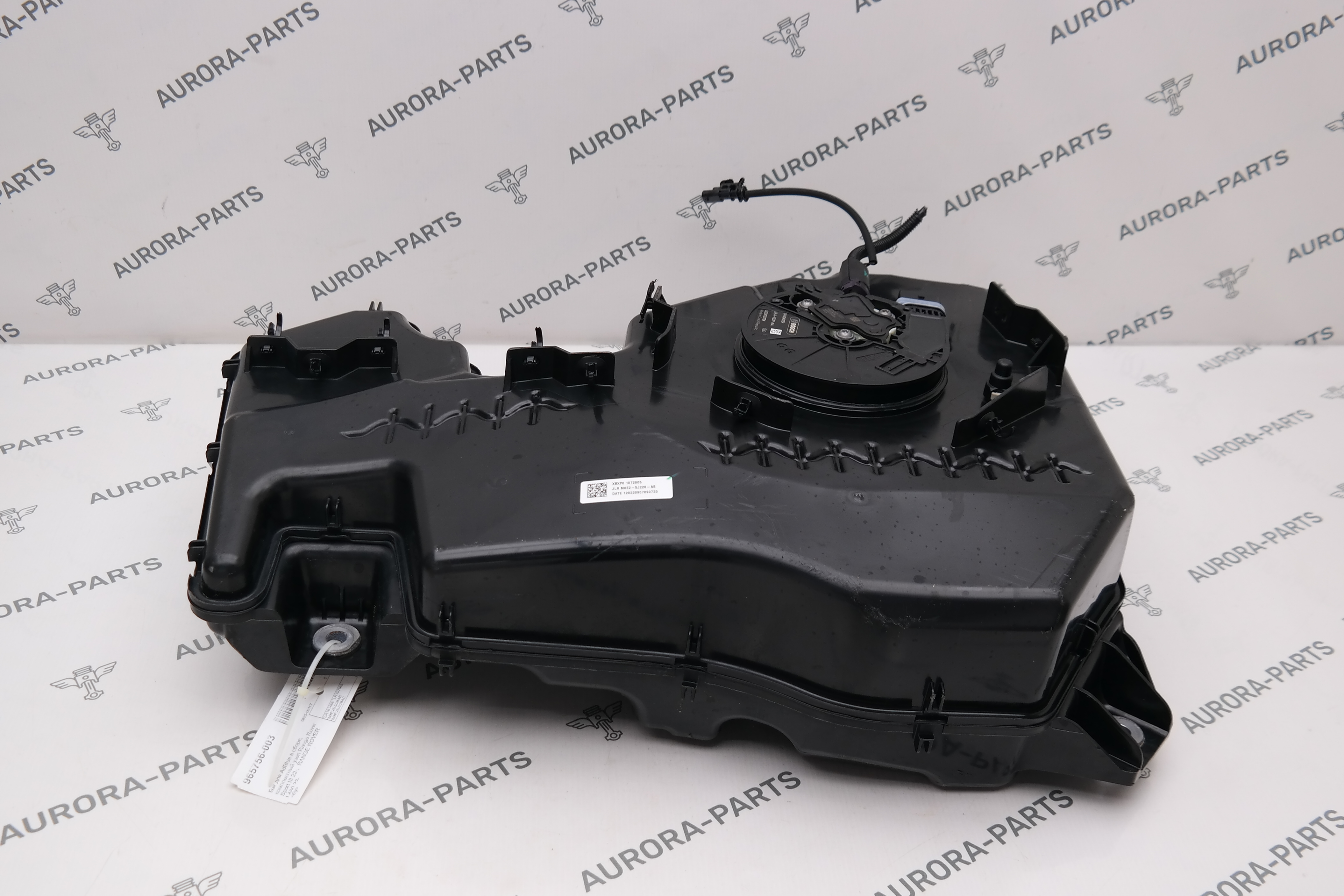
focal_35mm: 35
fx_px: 1307
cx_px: 680
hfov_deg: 54.4
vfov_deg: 37.8
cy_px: 488
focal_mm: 18
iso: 100
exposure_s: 1/100
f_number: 4
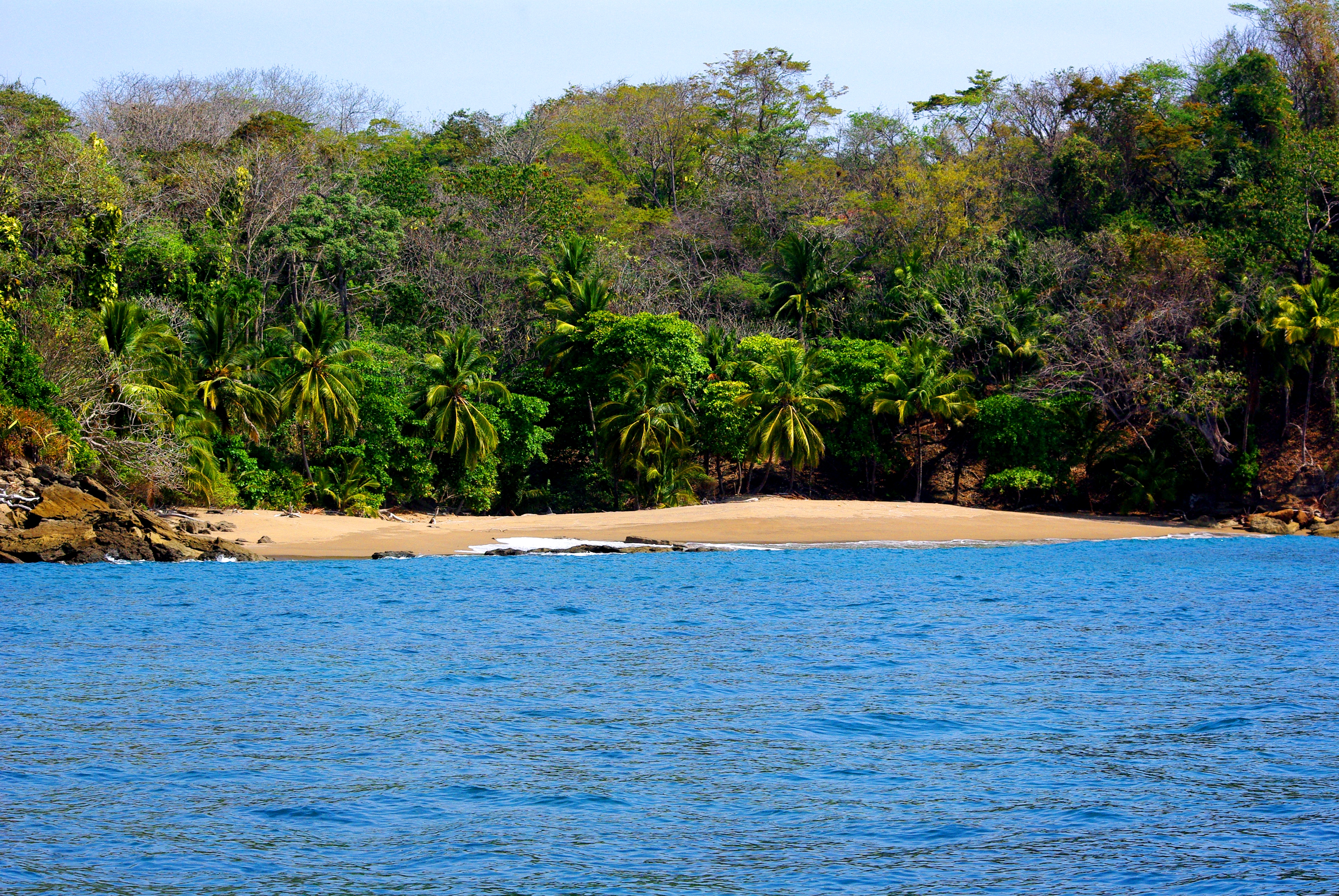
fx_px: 3910
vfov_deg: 13.1
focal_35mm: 105
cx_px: 670
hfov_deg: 19.4
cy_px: 448
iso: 400
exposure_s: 1/500
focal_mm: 70
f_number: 11
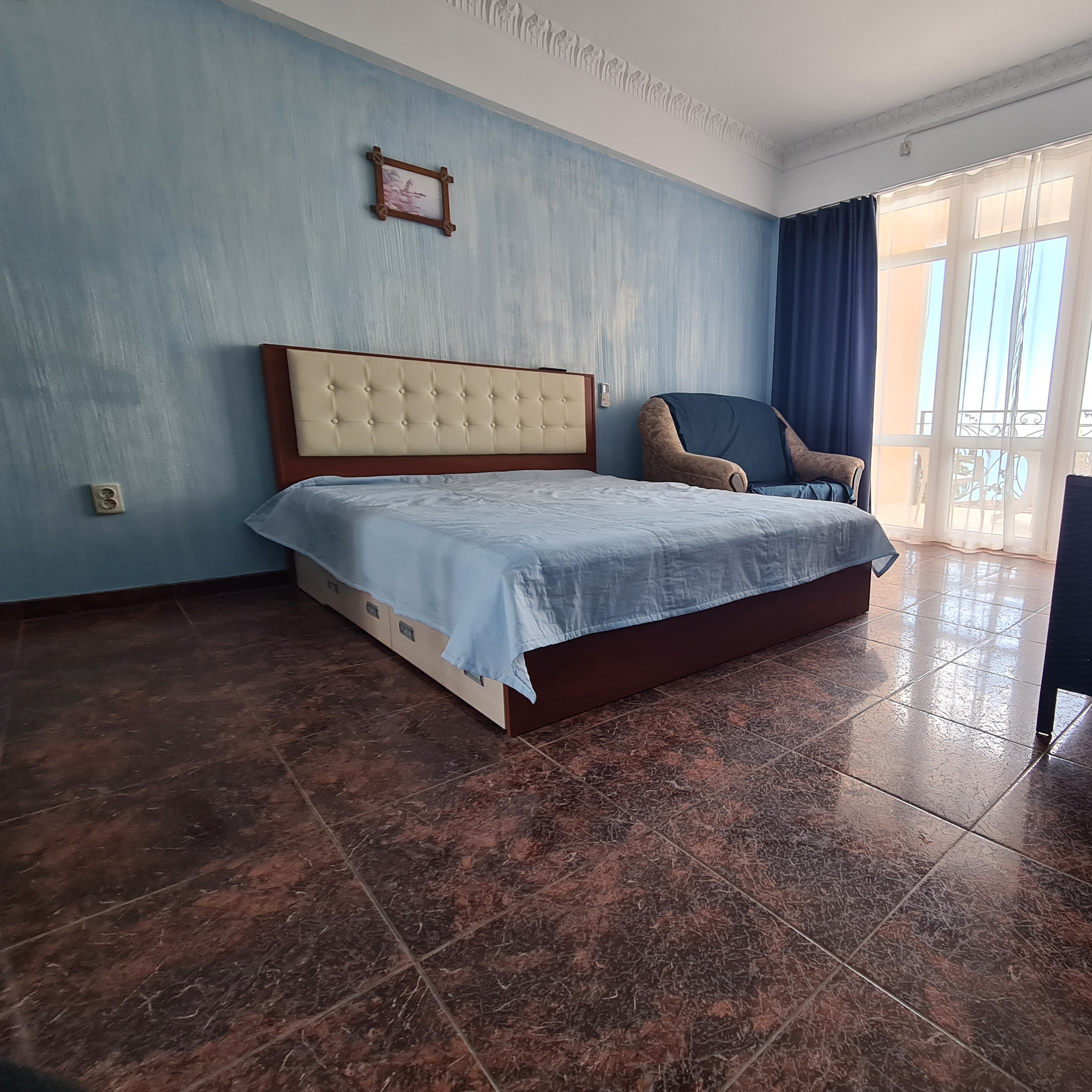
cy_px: 559
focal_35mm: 16
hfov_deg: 84.3
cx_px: 730
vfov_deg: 87.4
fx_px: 571
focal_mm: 2.22
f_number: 2.2
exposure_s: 1/139
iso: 80
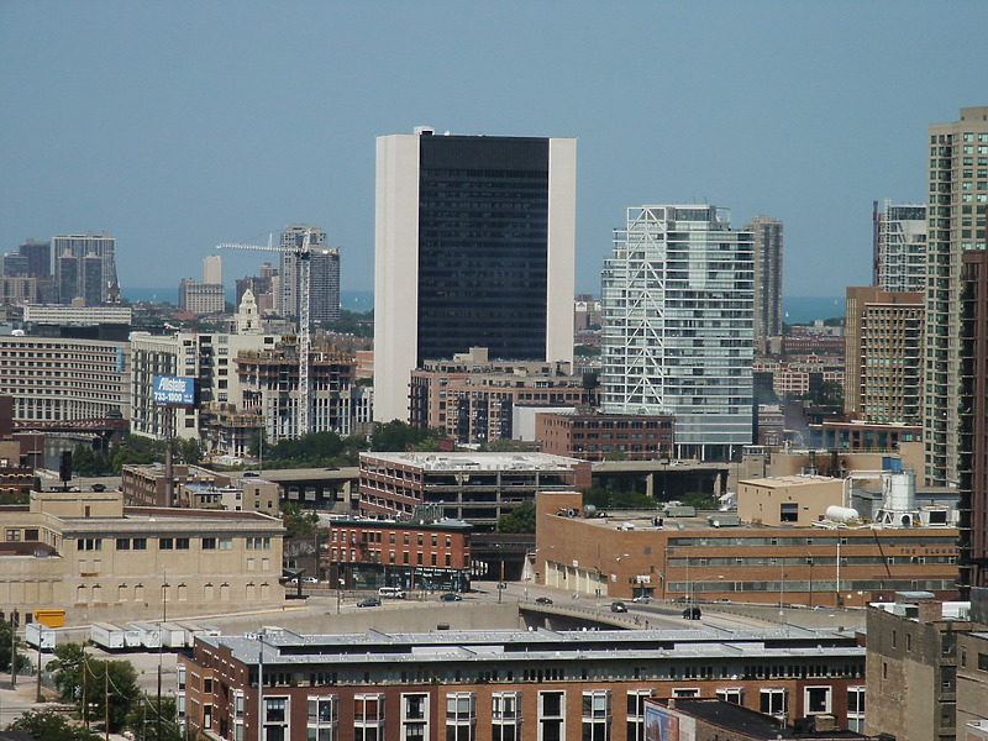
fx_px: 3967
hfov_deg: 14.2
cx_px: 494
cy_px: 370
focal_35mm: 139
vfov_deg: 10.7
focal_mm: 28.22
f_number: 8
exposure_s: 1/350
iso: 64
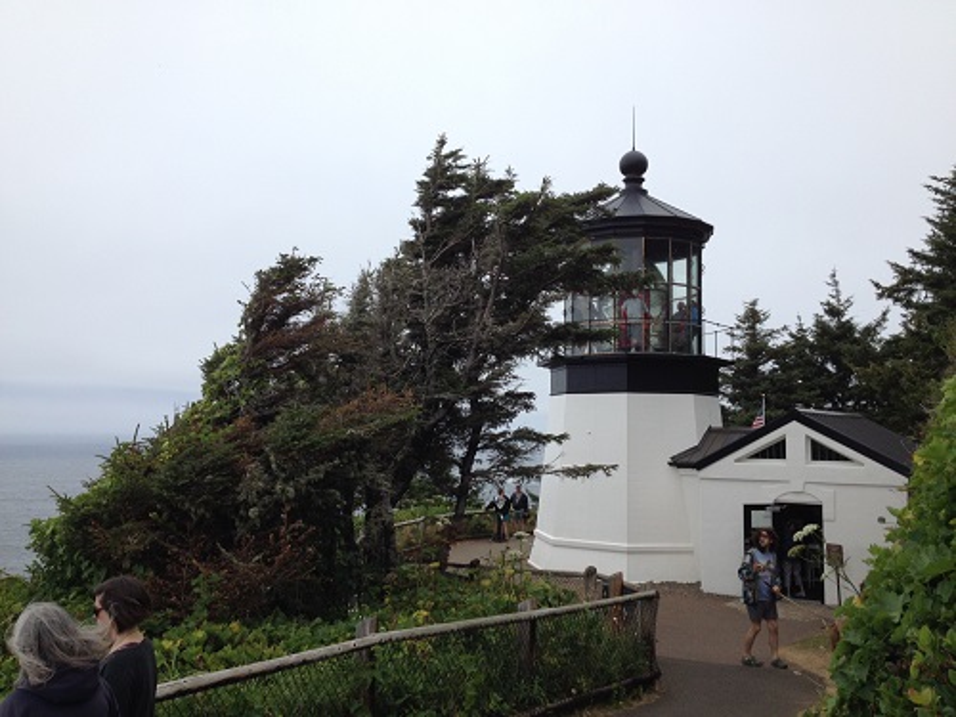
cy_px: 358
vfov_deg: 40.7
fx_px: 967
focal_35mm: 35
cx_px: 478
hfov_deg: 52.6
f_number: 2.4
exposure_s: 1/1783
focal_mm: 4.28
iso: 50
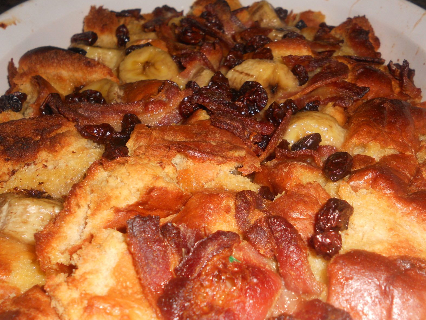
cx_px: 229
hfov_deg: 47.8
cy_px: 175
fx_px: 480
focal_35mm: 39
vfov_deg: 36.8
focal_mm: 5.8
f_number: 8.8
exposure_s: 1/25
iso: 80
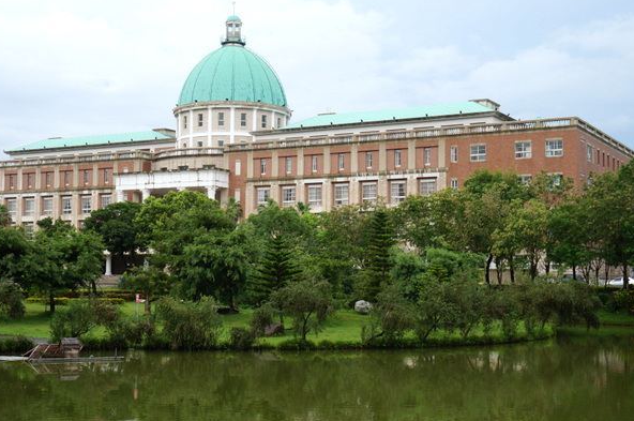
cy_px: 222
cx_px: 296
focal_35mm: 54
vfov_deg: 25.2
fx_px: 942
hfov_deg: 37.2
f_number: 16
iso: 200
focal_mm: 33
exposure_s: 1/125
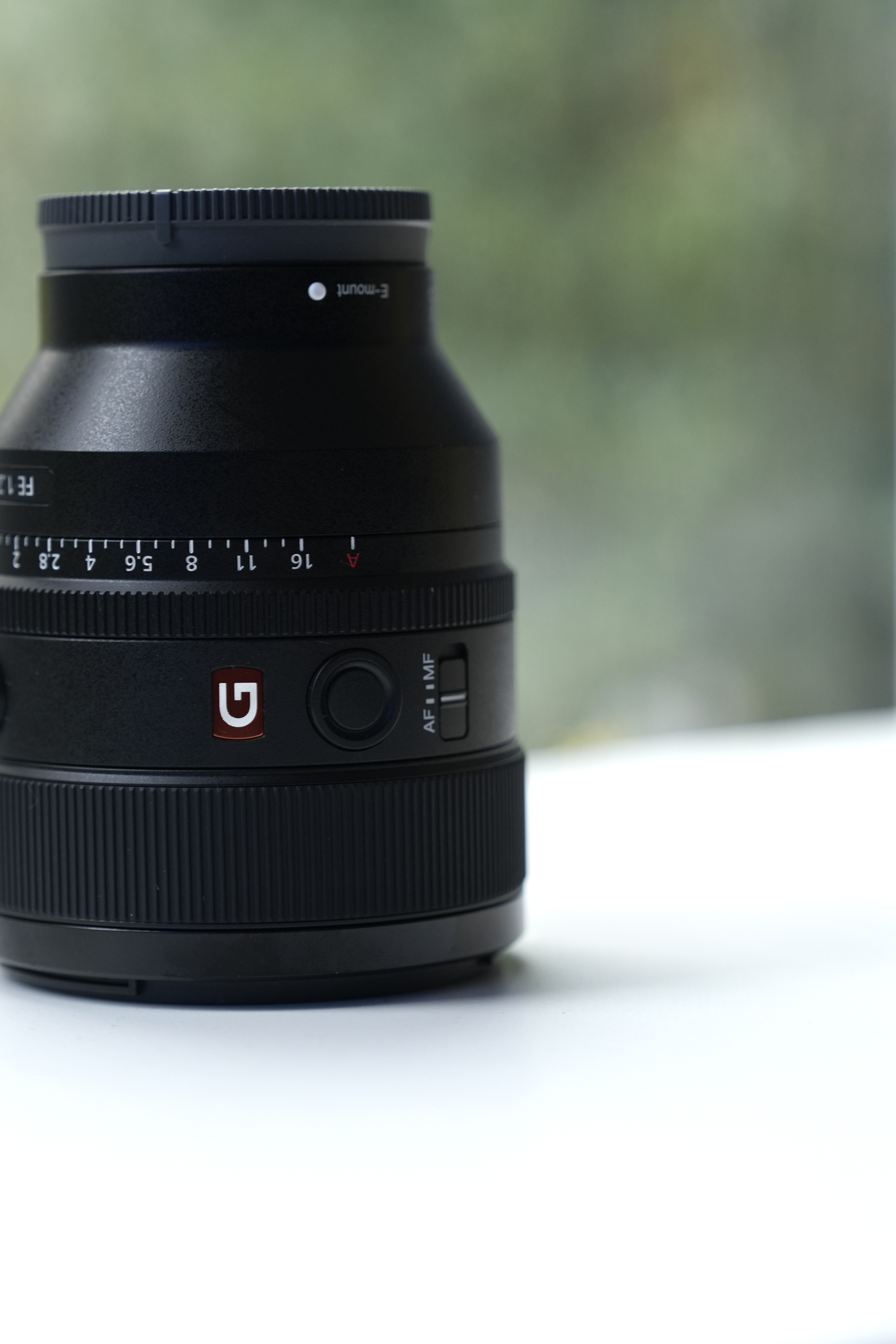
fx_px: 3919
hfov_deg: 13.0
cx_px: 241
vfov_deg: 19.4
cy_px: 574
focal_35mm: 105
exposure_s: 1/40
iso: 500
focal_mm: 70
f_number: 2.8
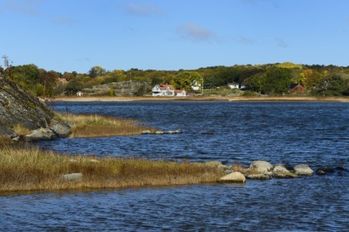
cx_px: 174
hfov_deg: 21.5
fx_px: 921
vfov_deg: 14.4
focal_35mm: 95
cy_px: 116
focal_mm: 95
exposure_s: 1/250
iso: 200
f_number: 16
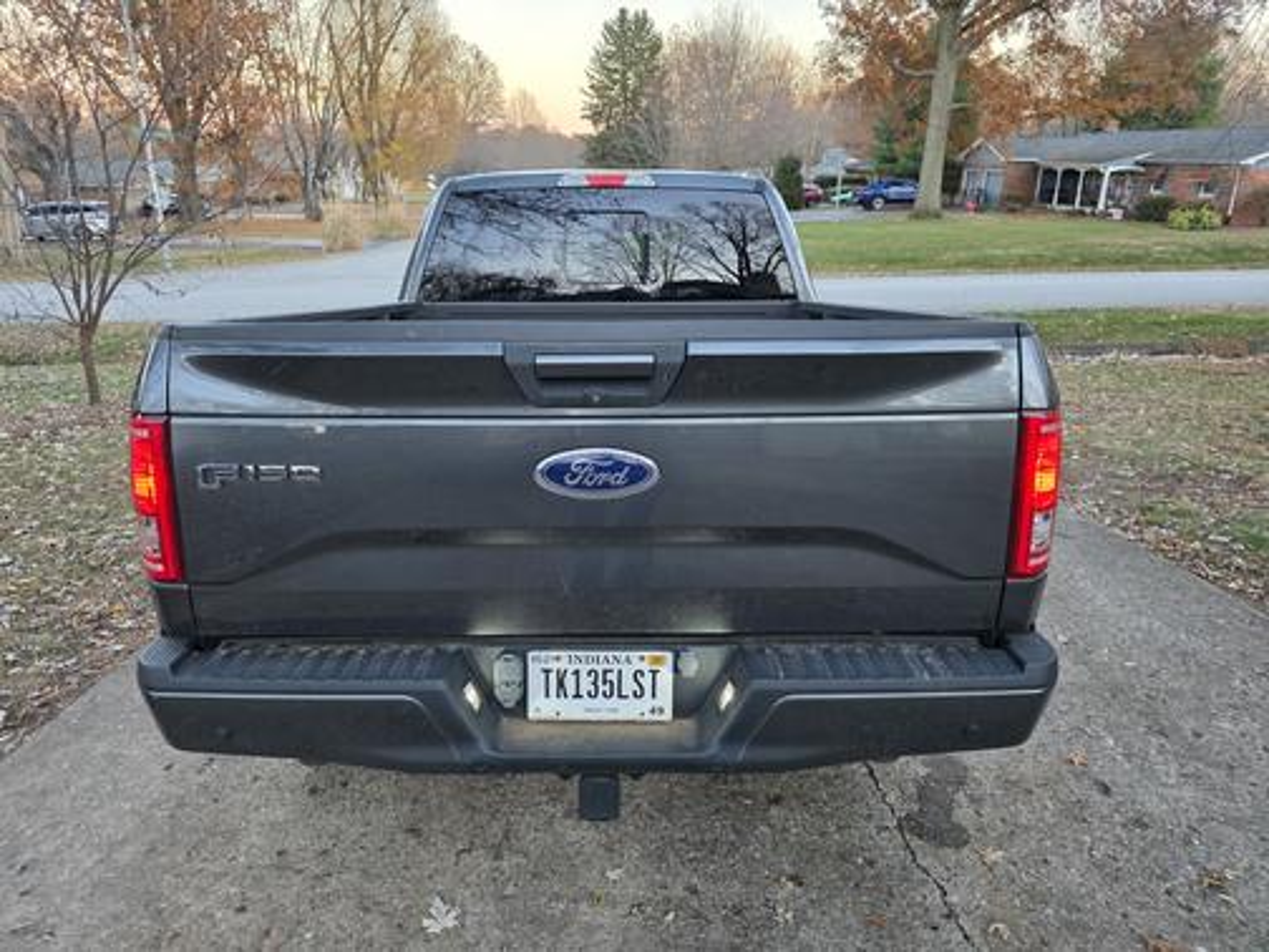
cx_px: 634
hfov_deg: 73.9
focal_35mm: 23
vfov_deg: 58.9
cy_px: 476
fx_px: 843
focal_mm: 6.3
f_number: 1.7
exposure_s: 1/120
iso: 200
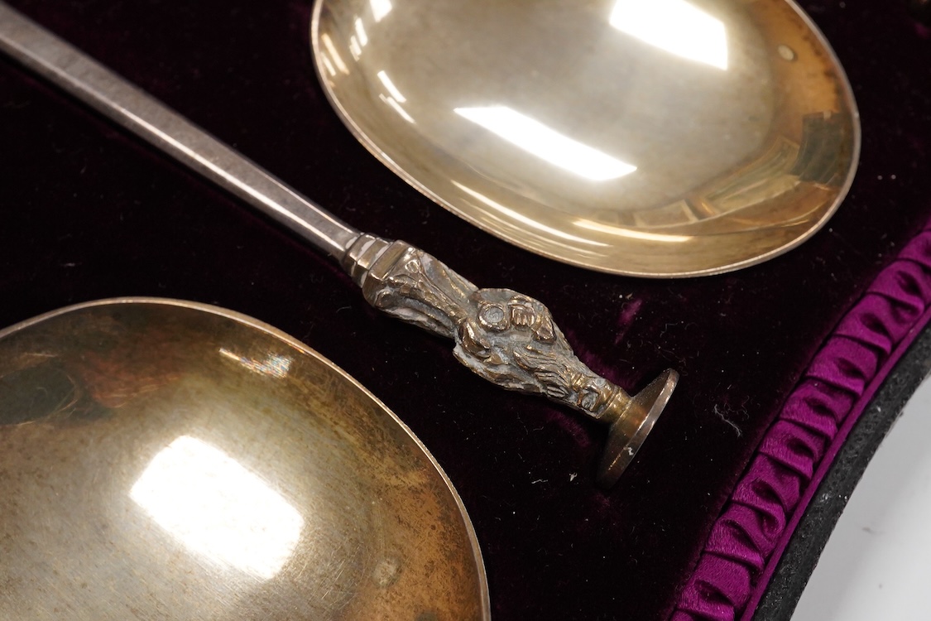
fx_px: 1164
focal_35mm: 45
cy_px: 310
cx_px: 466
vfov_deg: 29.9
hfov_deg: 43.6
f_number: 16
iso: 2500
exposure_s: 1/100
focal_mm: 30
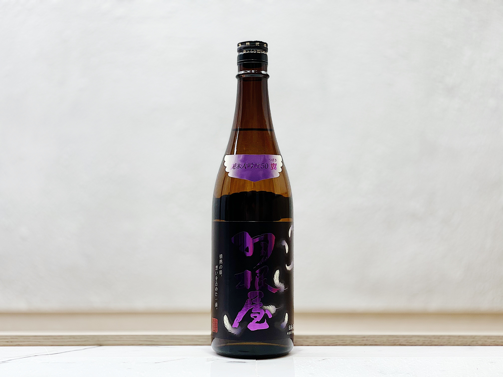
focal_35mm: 52
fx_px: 756
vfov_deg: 28.0
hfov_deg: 36.8
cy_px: 188
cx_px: 252
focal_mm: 6
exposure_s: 1/100
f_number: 2
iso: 64
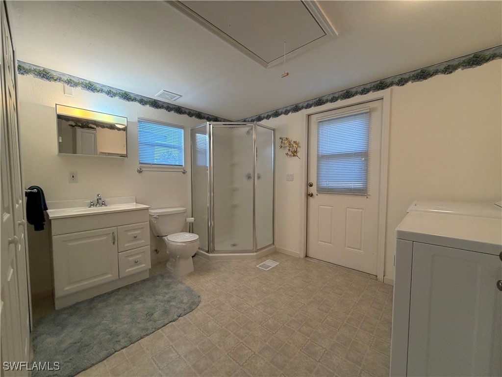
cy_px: 188
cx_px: 251
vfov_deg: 85.7
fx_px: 203
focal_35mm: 14
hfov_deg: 102.1
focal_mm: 2.22
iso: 200
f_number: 2.2
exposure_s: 1/60
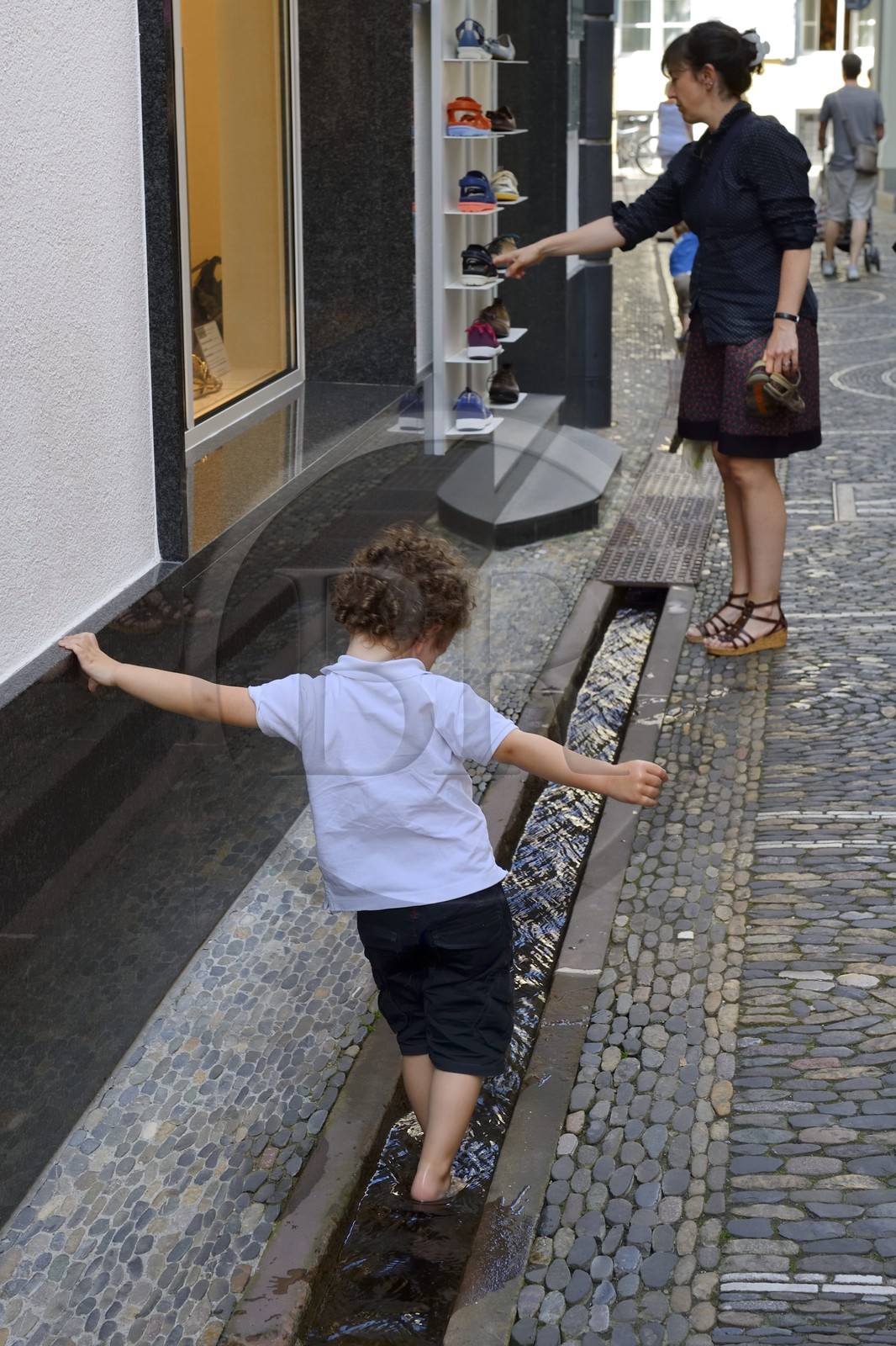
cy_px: 673
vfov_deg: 41.1
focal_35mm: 48
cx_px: 448
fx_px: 1793
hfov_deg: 28.1
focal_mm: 48
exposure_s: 1/60
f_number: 6.3
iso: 200
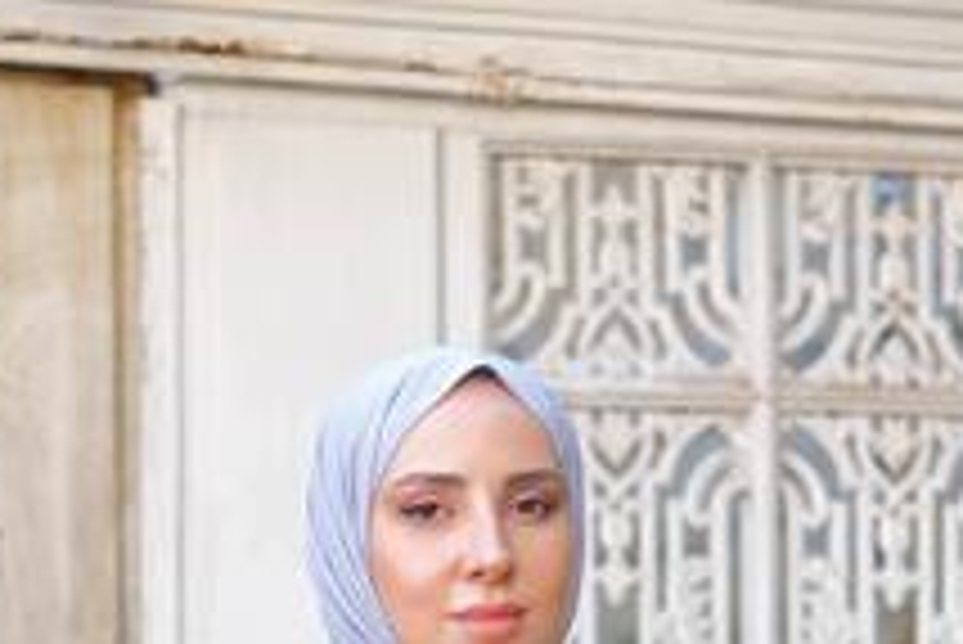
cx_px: 450
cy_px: 1029
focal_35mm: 145
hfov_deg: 14.1
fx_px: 3881
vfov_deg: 9.2
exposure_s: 1/160
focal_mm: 35
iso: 160
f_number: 2.5
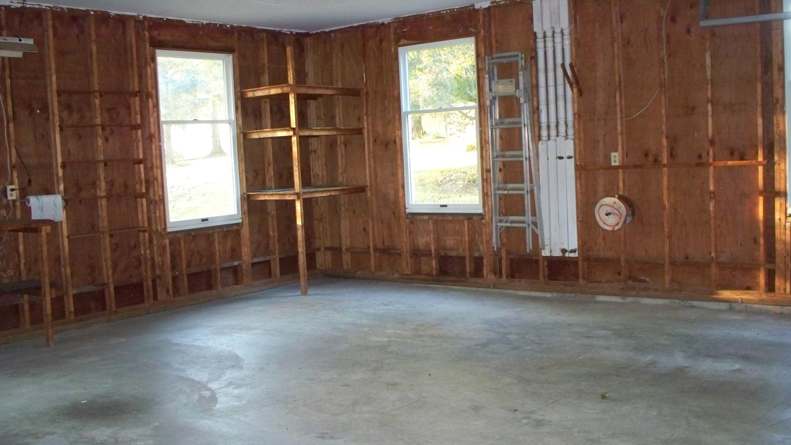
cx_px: 400
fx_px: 839
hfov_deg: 50.5
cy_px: 213
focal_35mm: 40
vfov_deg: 29.7
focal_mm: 7.54
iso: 400
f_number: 2.8
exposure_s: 1/30
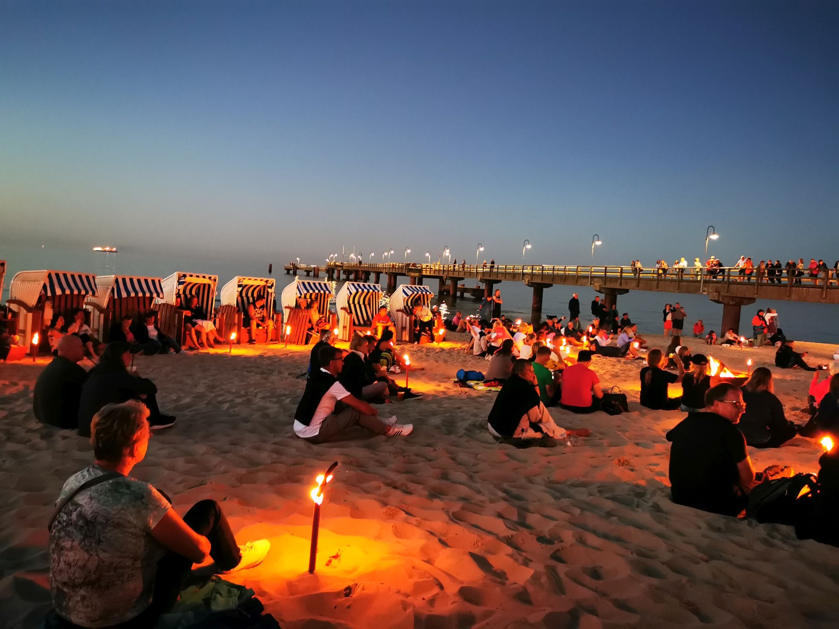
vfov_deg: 51.4
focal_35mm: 27
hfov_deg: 65.3
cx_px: 420
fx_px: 654
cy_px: 314
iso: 1000
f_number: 1.6
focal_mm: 5.56
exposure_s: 1/20
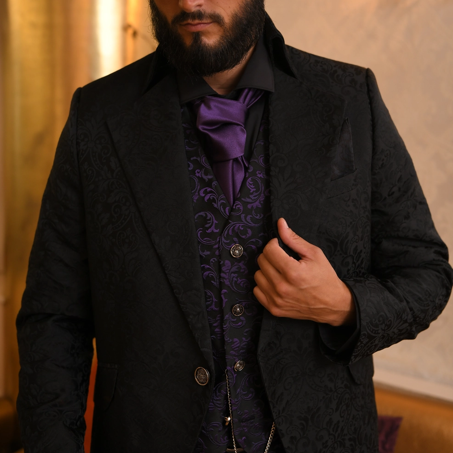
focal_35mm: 44
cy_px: 204
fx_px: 651
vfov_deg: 38.3
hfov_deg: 38.3
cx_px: 229
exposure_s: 1/250
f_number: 2.8
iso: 640
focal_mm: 34
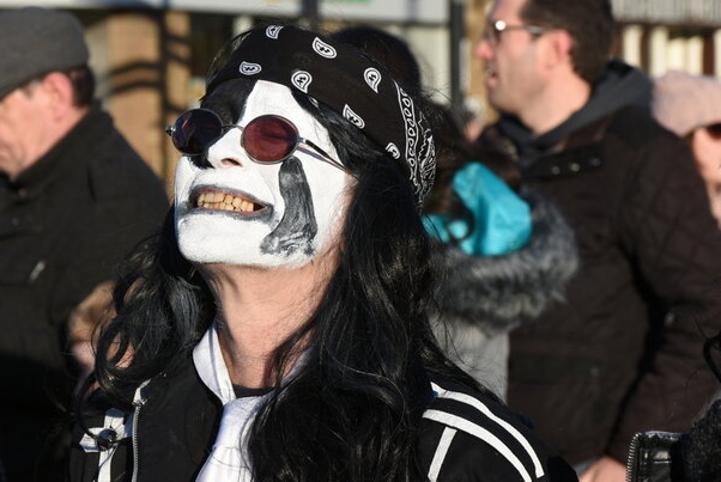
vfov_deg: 11.3
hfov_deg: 16.8
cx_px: 335
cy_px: 274
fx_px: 2446
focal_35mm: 122
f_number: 6.3
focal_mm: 70
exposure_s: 1/400
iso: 100
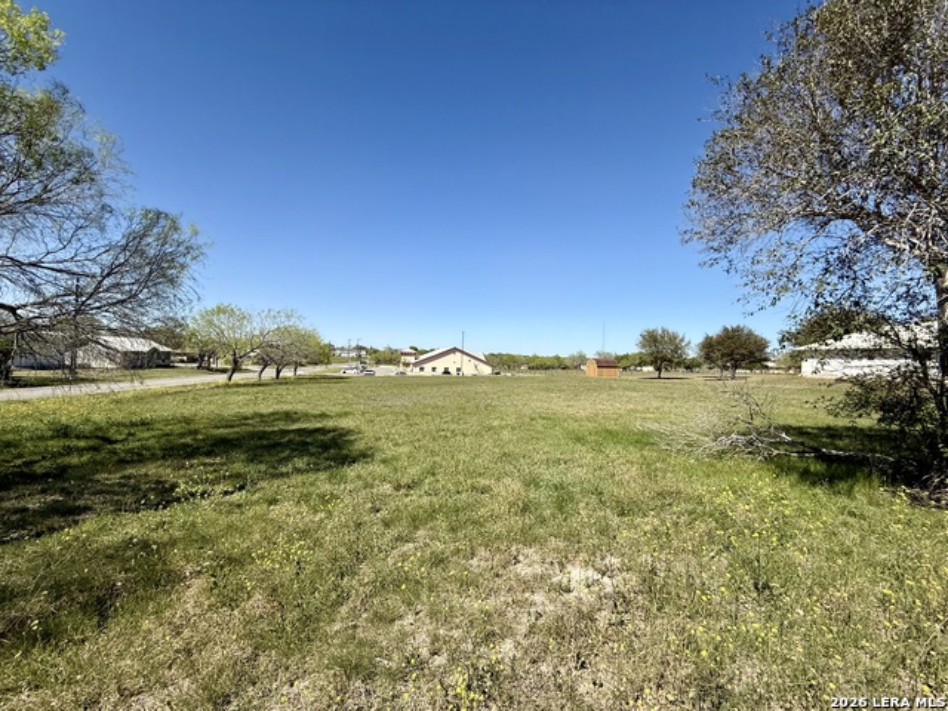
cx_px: 474
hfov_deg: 102.1
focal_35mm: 14
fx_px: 383
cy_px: 356
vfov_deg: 85.7
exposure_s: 1/2611
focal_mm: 2.22
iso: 50
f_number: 2.2
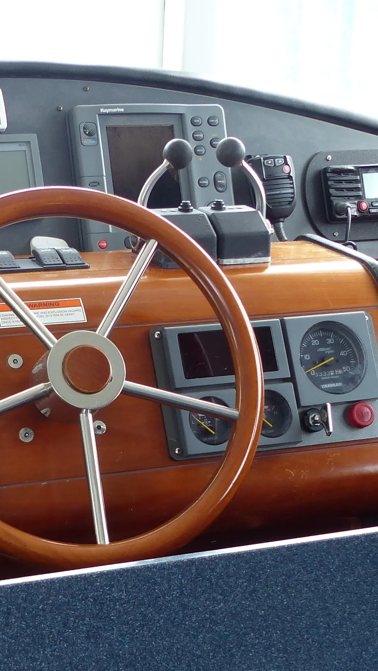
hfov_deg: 16.1
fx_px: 1336
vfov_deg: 28.0
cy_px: 458
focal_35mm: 75
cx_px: 154
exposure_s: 1/60
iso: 100
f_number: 2.8
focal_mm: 5.4
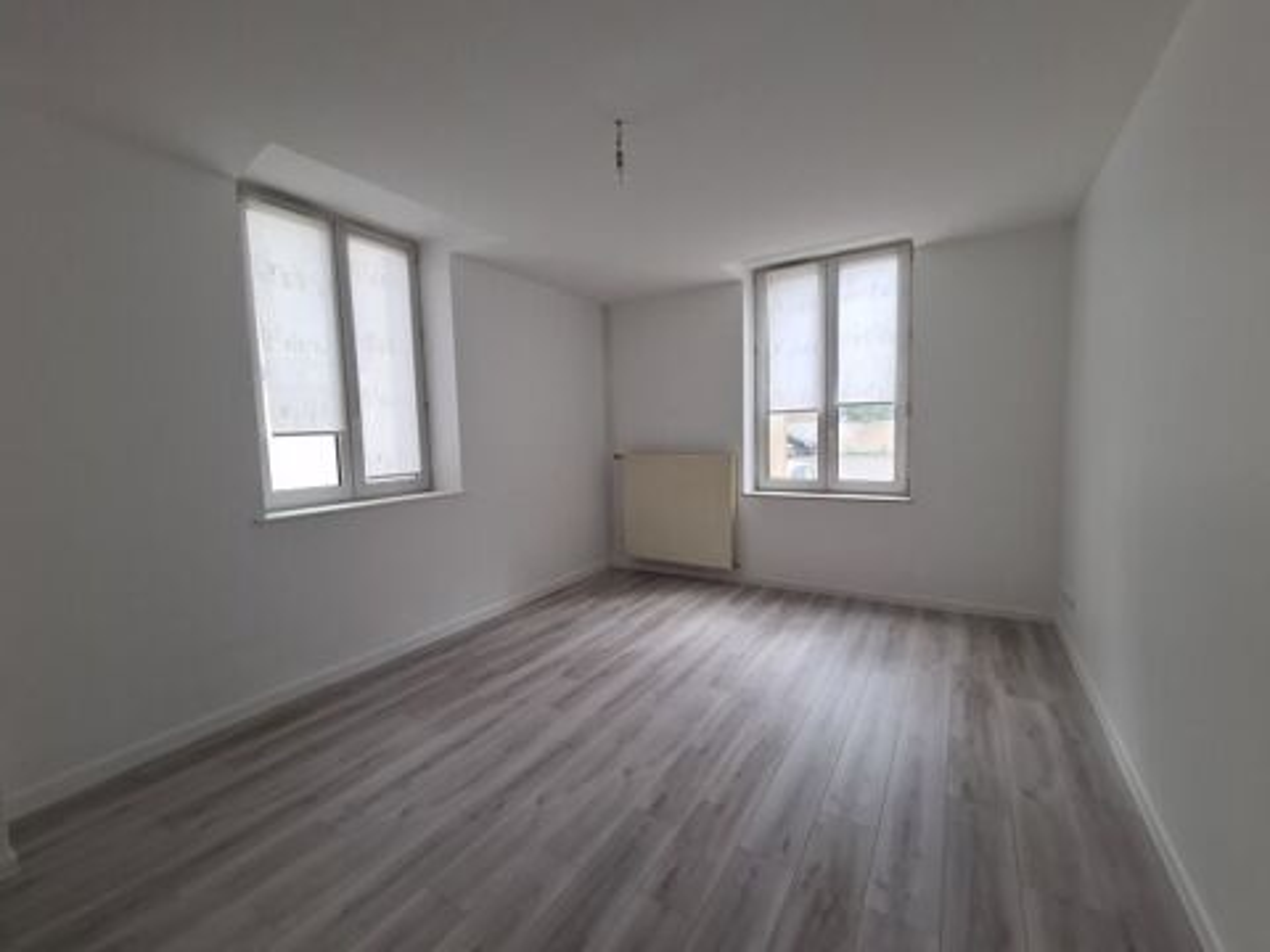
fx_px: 477
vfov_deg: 89.9
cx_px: 635
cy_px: 476
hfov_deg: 106.2
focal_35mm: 13
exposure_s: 1/100
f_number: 2.2
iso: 80
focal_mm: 2.2
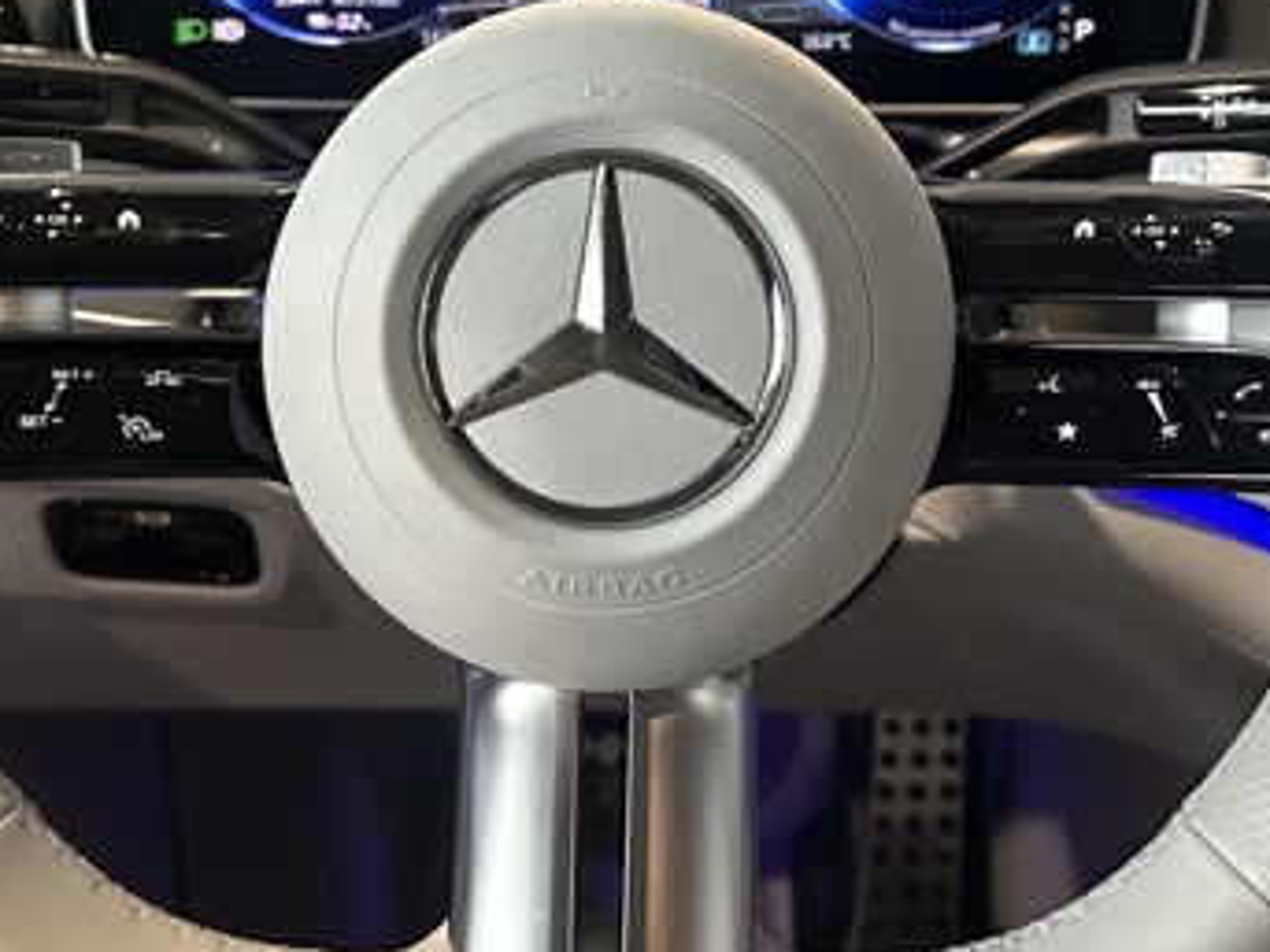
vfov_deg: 25.7
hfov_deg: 34.4
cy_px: 200
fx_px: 2054
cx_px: 644
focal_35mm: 56
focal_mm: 6.86
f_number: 1.78
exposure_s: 1/59
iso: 500
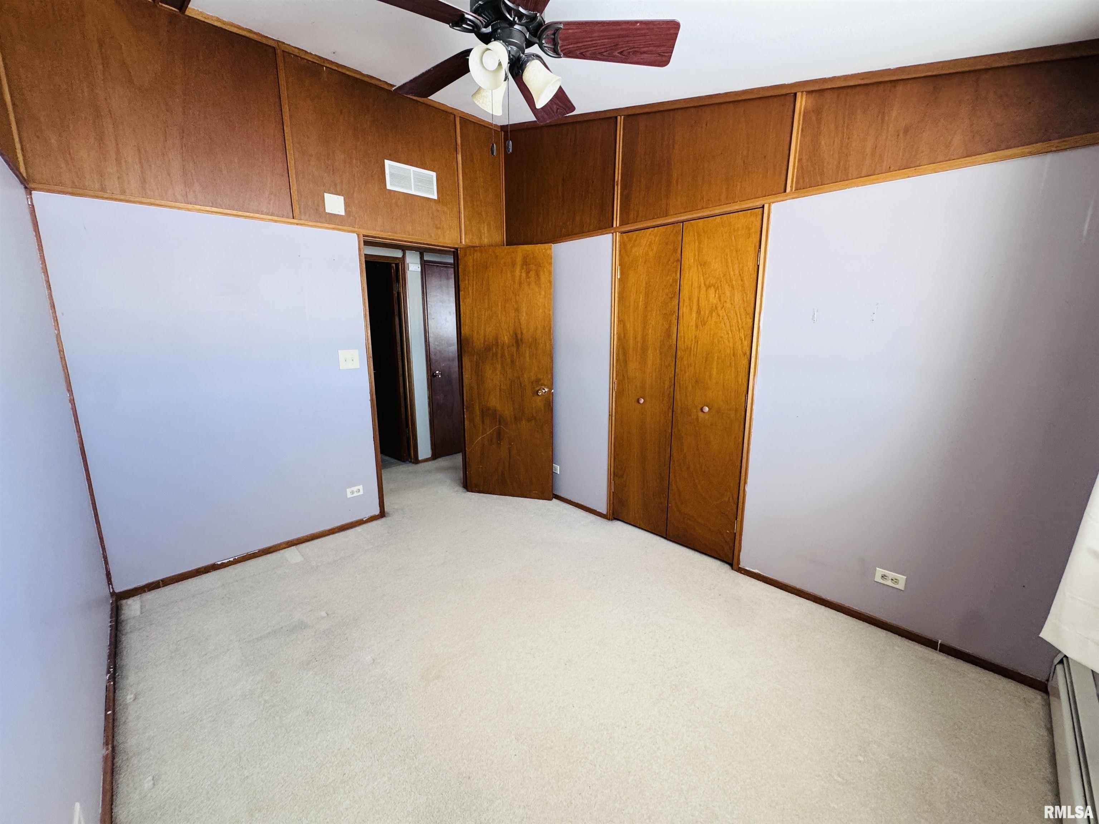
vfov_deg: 85.7
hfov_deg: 102.1
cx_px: 550
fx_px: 444
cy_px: 412
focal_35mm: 14
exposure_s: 1/99
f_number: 2.2
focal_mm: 2.22
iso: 250
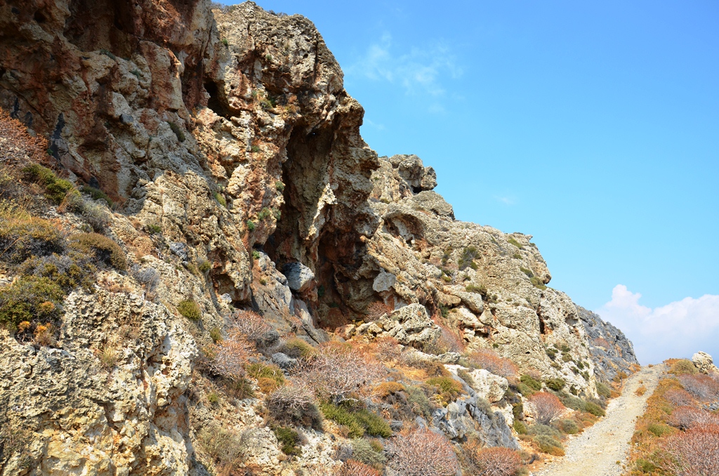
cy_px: 238
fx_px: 538
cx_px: 360
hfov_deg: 67.5
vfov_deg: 47.7
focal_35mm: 27
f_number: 8
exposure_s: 1/250
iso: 125
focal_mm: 18
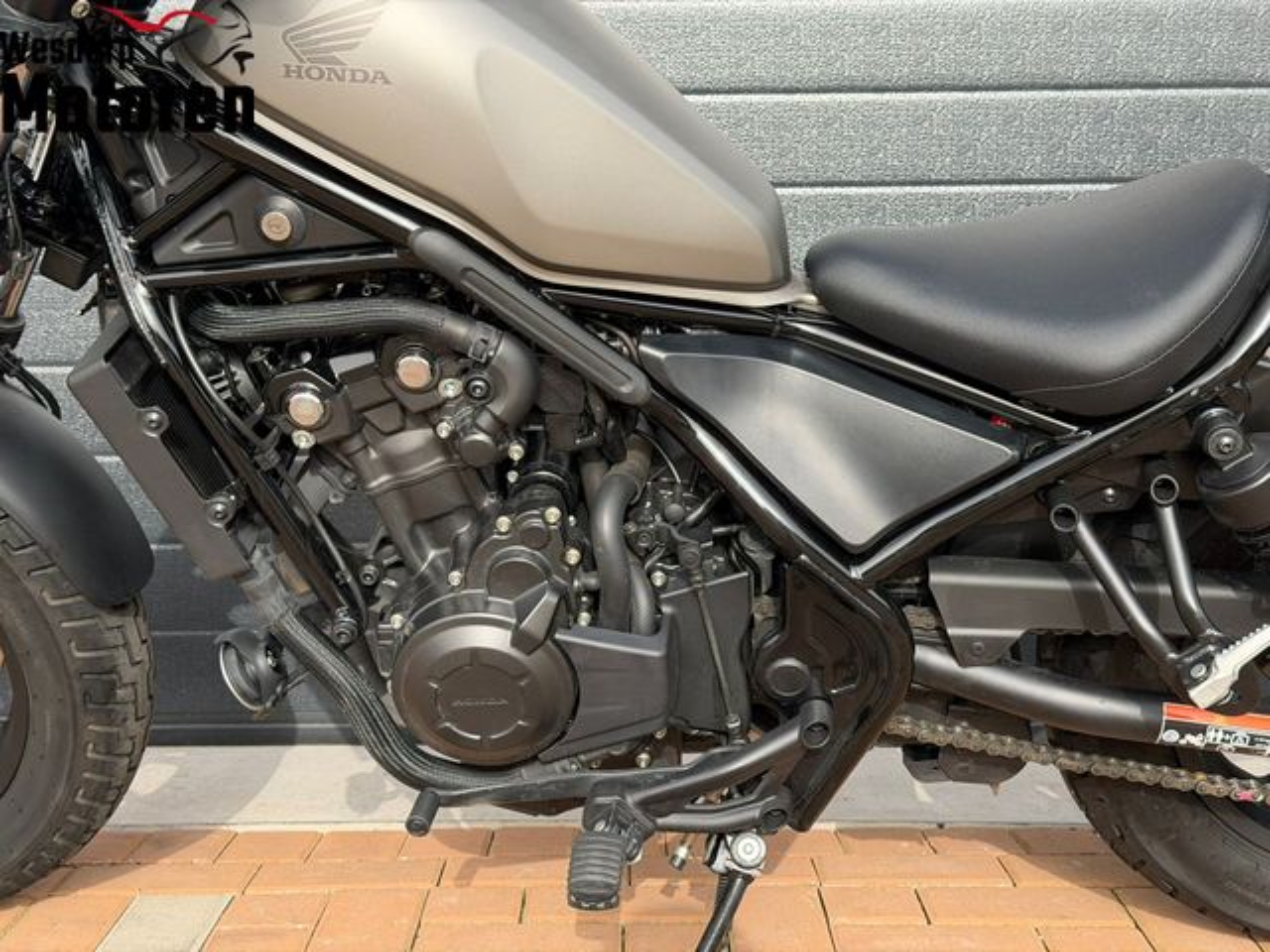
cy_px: 476
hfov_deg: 39.7
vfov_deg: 30.3
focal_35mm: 48
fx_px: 1761
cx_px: 635
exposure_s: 1/1264
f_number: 1.78
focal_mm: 6.76
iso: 80
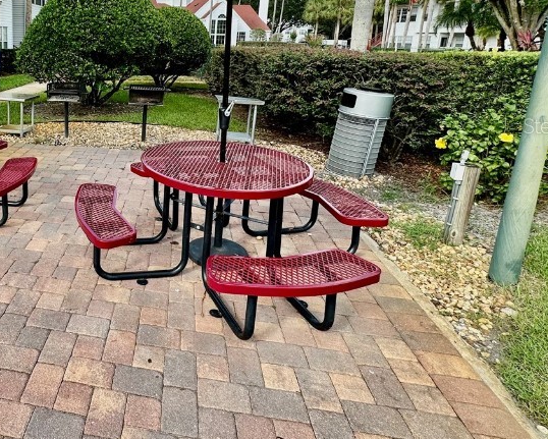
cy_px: 125
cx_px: 98
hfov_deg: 59.9
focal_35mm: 26
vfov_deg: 53.2
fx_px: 422
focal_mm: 2.22
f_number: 2.2
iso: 40
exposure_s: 1/321
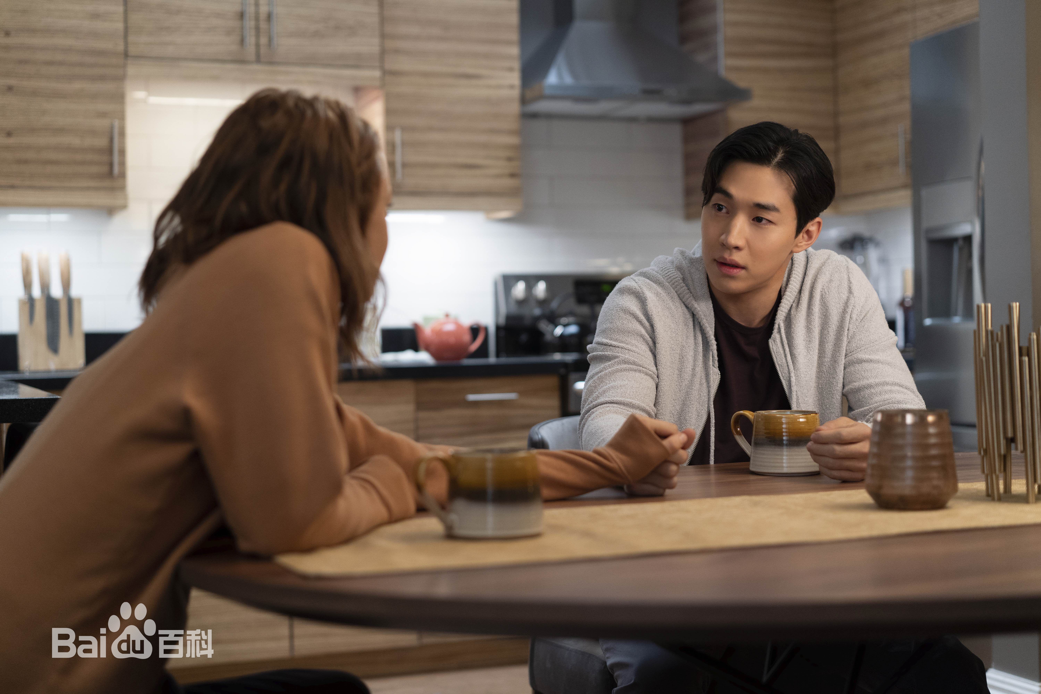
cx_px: 520
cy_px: 347
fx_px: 1590
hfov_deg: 36.2
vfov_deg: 24.6
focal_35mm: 55
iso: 2000
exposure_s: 1/125
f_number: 2.5
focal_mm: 55
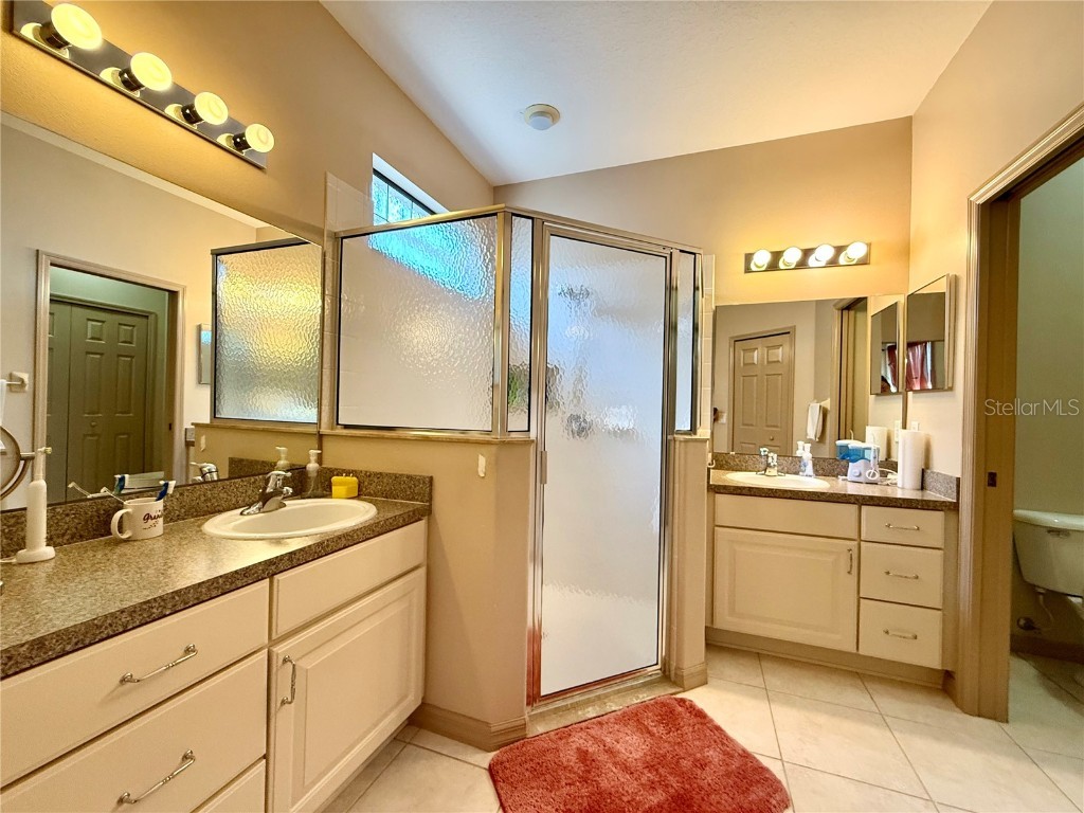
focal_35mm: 14
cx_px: 542
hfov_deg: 102.1
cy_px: 406
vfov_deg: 85.7
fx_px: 438
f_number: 2.2
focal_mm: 2.22
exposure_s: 1/60
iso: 400
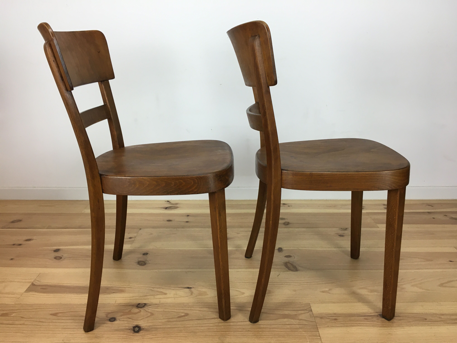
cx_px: 228
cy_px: 172
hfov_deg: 61.7
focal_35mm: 29
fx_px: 383
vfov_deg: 48.2
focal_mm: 4.15
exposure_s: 1/33
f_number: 2.2
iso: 40
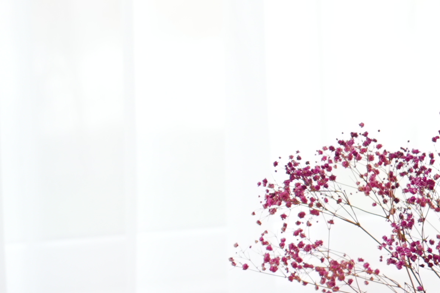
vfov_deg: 4.6
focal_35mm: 301
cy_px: 198
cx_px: 1292
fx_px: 3680
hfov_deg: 6.3
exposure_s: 1/30
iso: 250
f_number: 3.5
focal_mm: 51
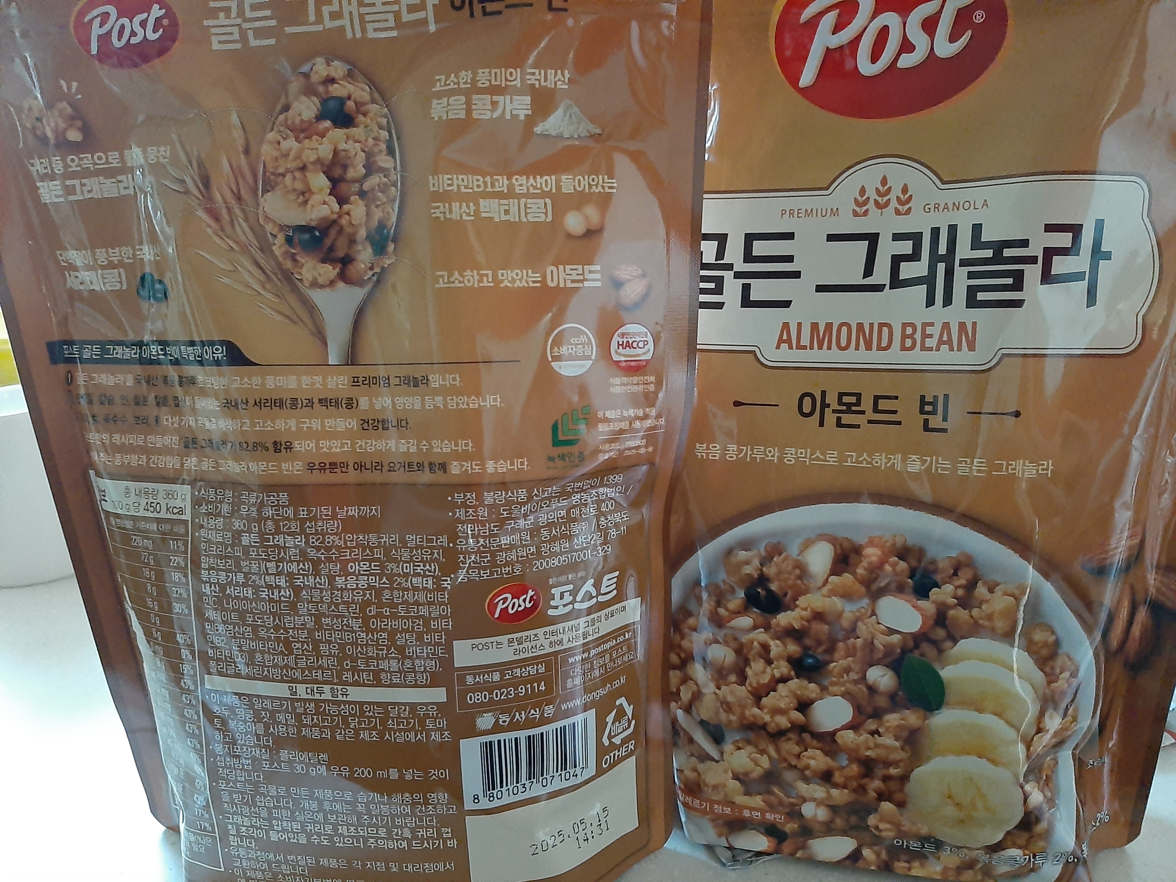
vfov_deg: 53.1
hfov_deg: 67.3
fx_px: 883
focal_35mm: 26
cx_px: 588
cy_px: 441
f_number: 1.7
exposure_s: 1/20
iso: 800
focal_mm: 3.93
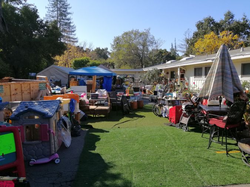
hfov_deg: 65.3
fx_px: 195
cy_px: 94
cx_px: 125
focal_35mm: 27
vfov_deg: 51.3
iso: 50
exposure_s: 1/1049
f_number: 1.8
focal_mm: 3.95
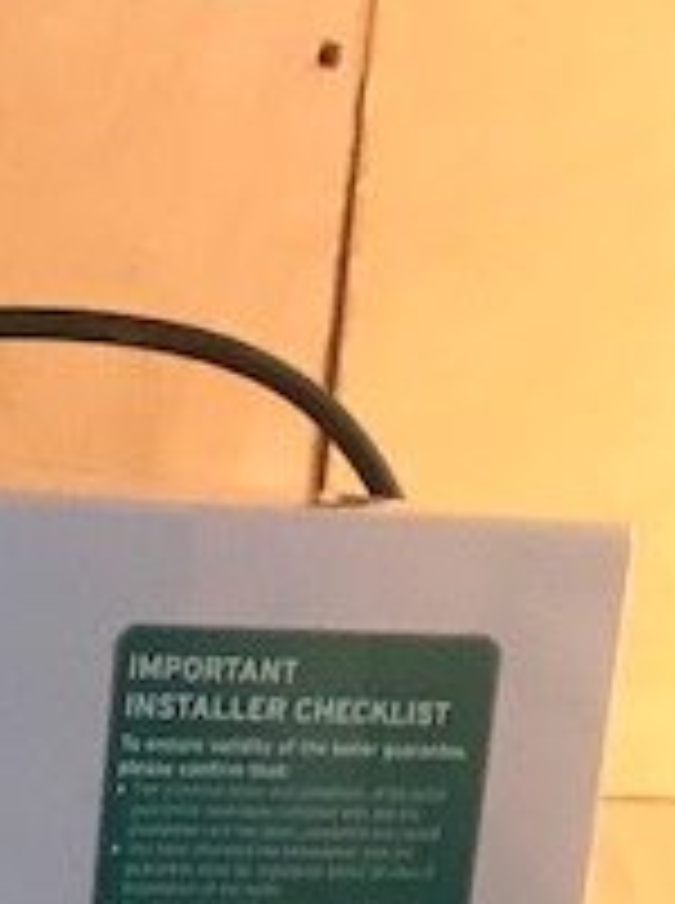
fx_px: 3730
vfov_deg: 12.7
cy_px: 1565
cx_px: -446
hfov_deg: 9.9
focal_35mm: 143
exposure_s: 1/11
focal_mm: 3.99
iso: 100
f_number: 1.8
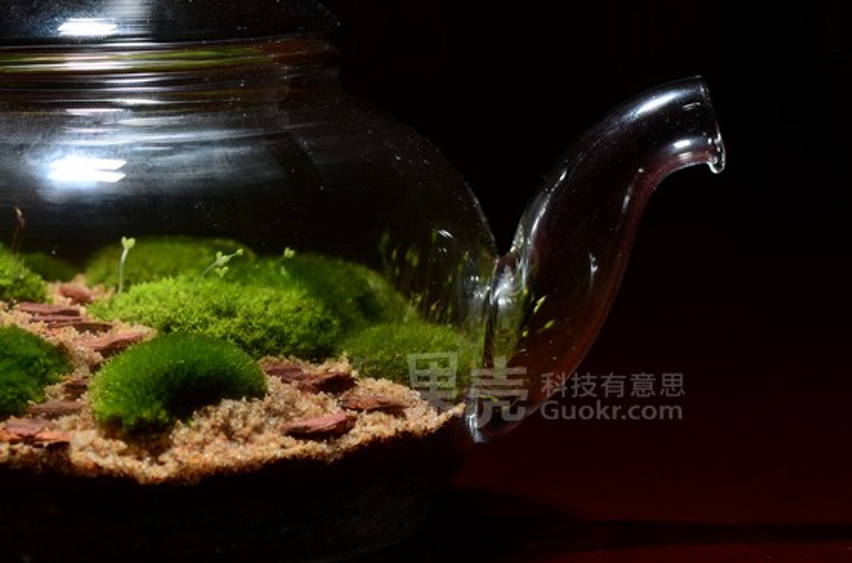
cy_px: 282
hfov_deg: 13.1
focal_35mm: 158
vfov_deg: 8.7
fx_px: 3718
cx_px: 426
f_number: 13
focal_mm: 105
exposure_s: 1/250
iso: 100
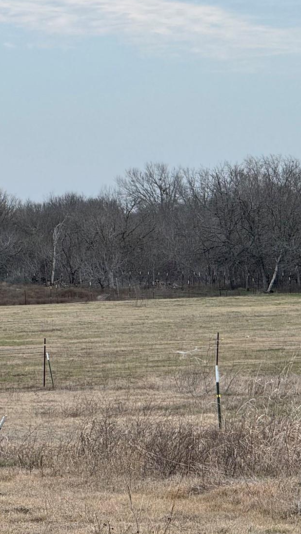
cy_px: 260
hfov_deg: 5.0
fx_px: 3462
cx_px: 366
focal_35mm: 244
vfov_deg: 8.8
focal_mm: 15.66
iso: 50
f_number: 2.8
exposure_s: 1/470
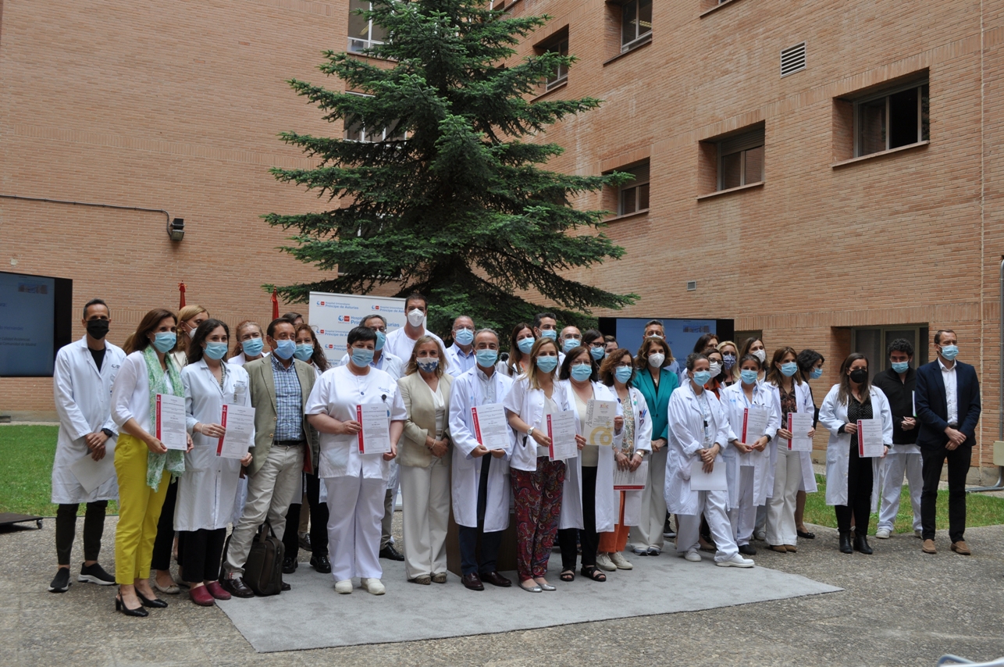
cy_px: 334
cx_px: 502
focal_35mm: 33
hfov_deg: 57.3
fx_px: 919
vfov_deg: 39.9
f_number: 7.1
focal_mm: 22
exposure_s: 1/200
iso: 200
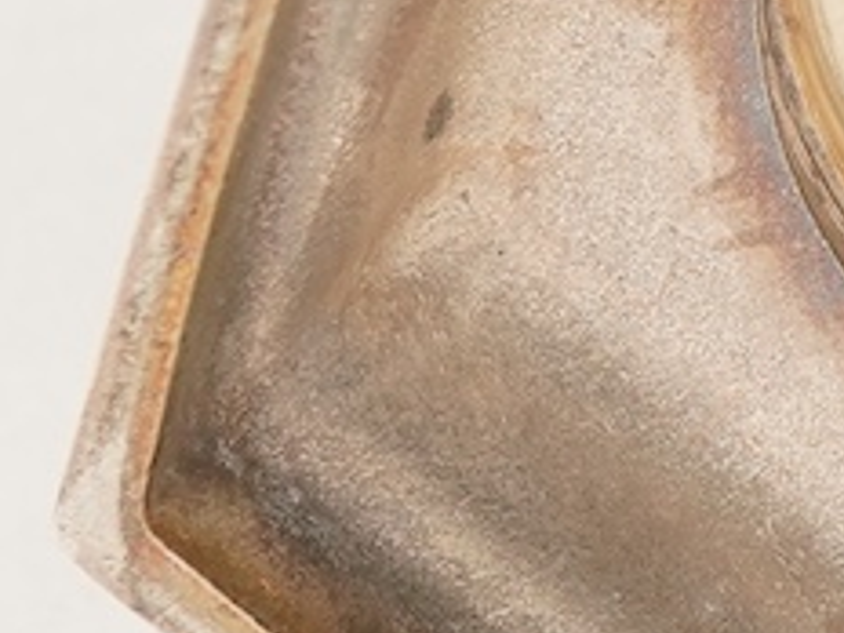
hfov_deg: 6.6
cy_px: -29
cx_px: 1455
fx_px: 7144
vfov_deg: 5.1
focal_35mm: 293
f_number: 16
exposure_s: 1/125
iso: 320
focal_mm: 30
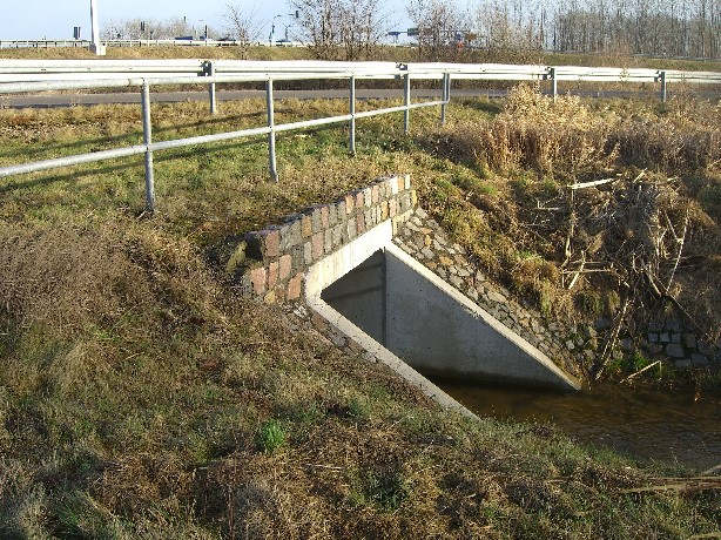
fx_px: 791
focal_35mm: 38
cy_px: 270
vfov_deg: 37.7
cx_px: 360
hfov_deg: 49.0
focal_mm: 7.9
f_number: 4
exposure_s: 1/250
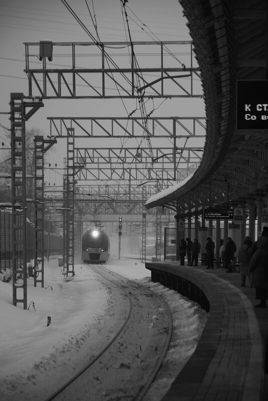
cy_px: 200
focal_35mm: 158
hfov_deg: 8.7
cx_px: 134
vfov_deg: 13.0
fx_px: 1756
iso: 100
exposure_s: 1/400
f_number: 5.6
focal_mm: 105
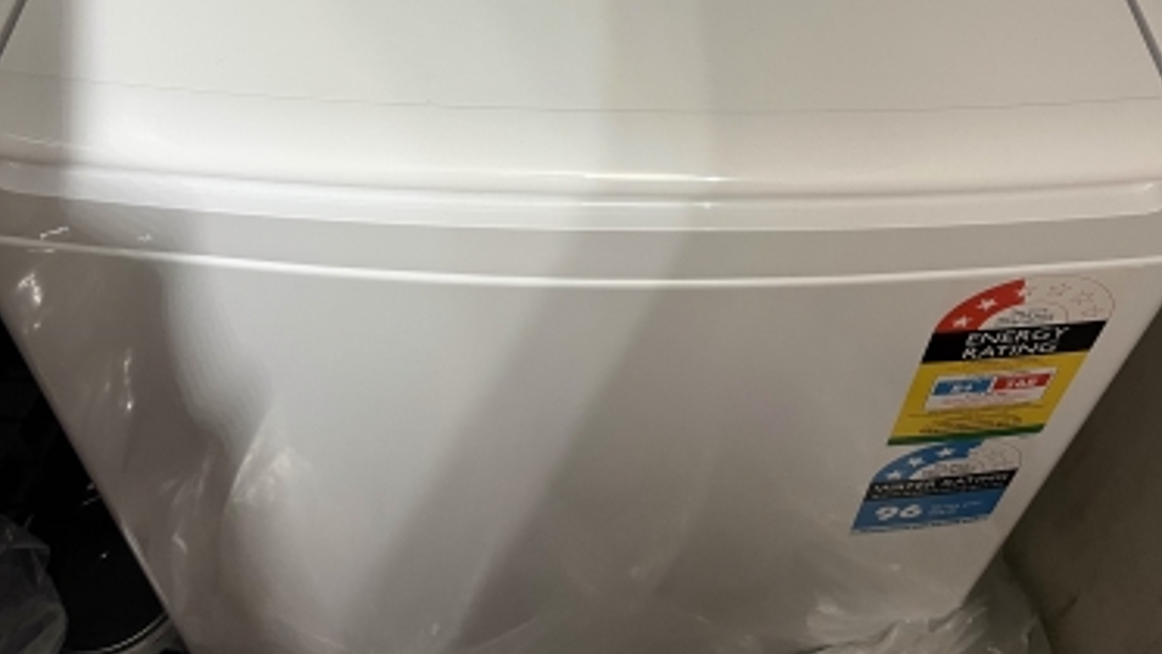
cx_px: 581
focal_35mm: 38
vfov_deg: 28.1
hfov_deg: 52.8
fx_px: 1171
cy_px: -87
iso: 200
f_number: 1.6
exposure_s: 1/50
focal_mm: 5.1
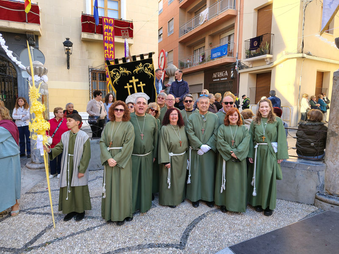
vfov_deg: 56.8
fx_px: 235
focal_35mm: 24
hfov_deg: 71.6
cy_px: 127
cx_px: 170
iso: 109
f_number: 1.8
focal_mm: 5.56
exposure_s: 1/100
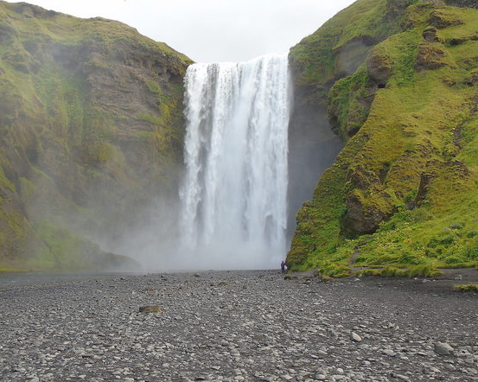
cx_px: 224
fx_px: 509
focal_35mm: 36
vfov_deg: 41.1
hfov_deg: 50.3
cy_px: 194
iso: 80
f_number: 3.8
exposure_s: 1/125
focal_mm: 6.1
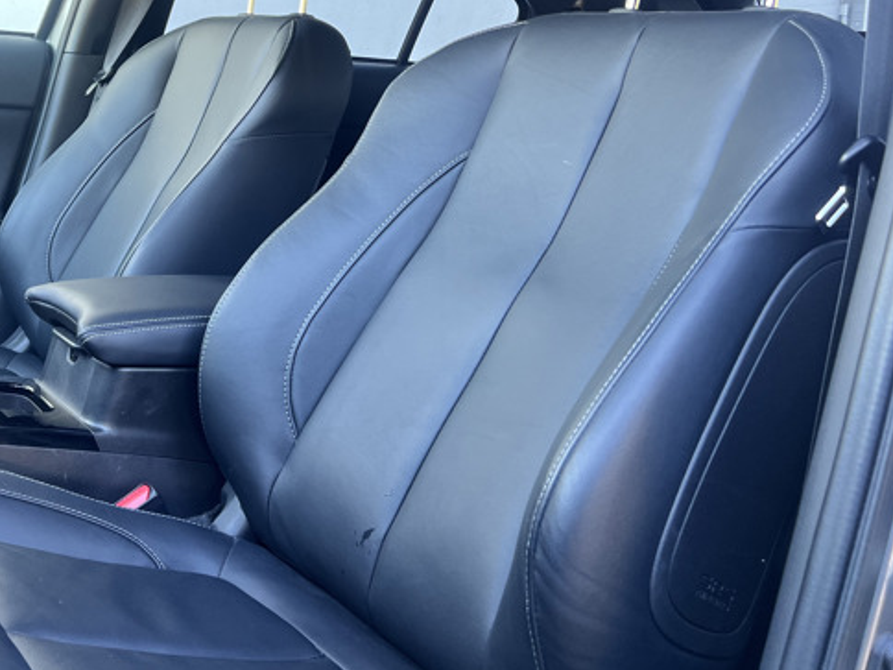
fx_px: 1109
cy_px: 124
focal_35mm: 43
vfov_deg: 32.6
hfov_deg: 42.3
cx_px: 207
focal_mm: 5.7
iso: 125
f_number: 1.5
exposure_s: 1/121
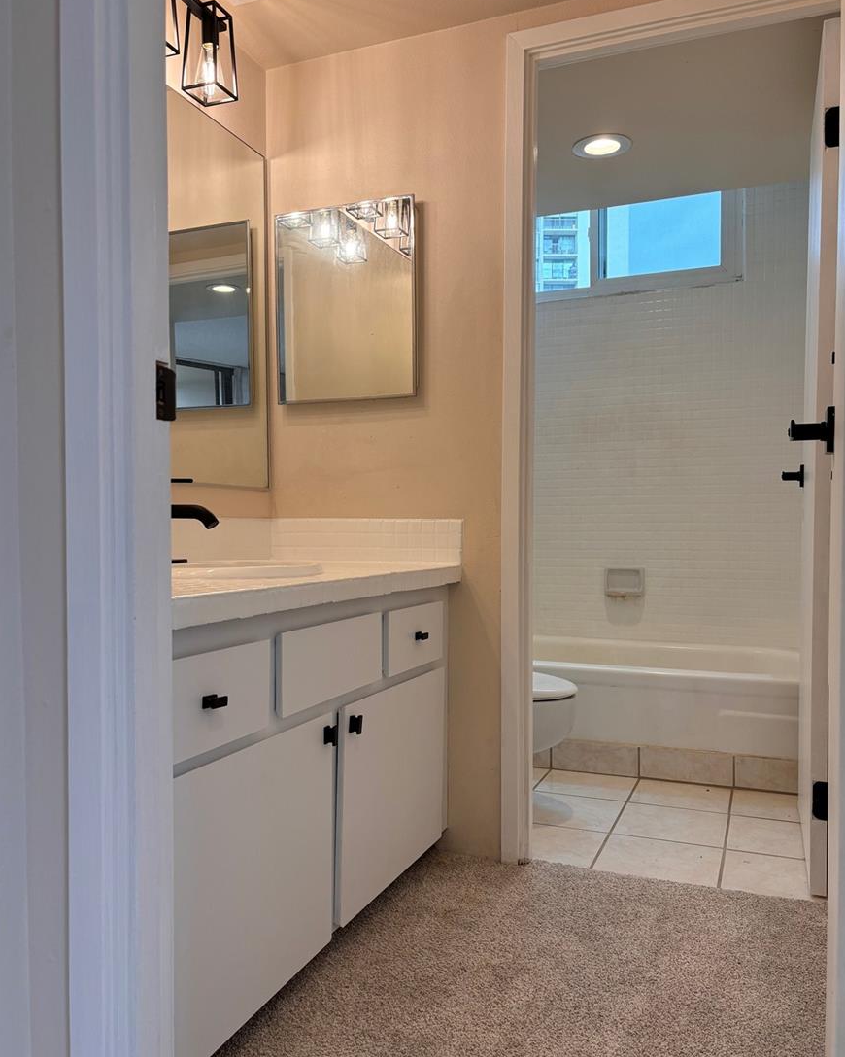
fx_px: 876
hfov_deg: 51.5
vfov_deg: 62.2
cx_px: 418
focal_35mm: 28
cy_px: 553
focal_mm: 5.96
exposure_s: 1/159
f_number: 1.6
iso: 64
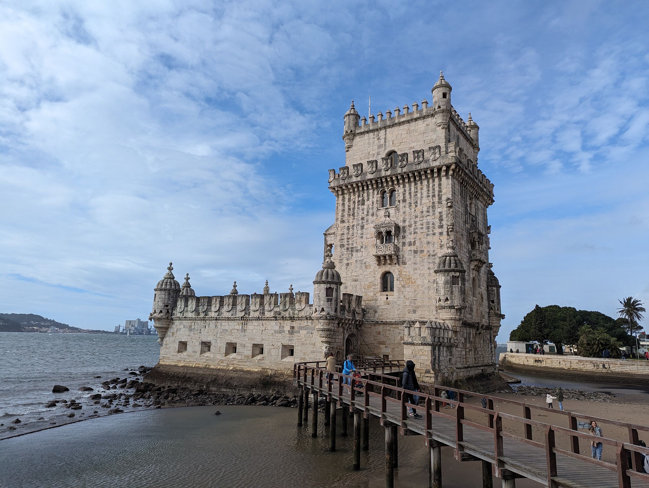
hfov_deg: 71.5
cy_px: 244
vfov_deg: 56.9
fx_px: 451
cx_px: 324
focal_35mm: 24
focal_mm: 6.81
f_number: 1.85
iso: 48
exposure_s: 1/3145
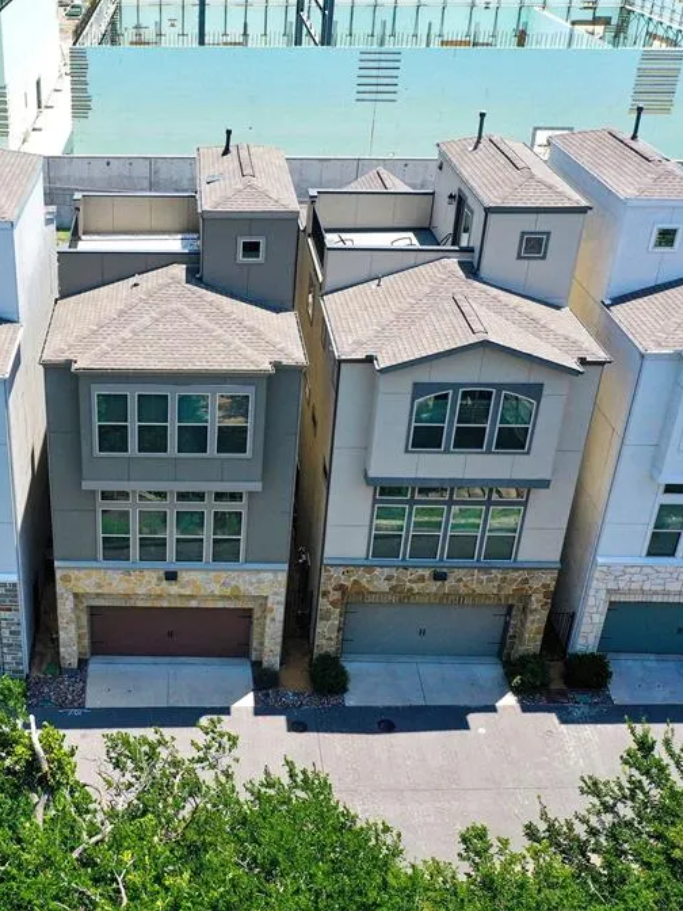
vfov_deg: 45.8
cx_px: 145
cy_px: 453
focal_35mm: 41
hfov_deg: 34.2
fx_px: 1079
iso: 400
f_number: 4.5
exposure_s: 1/1600
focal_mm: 10.26
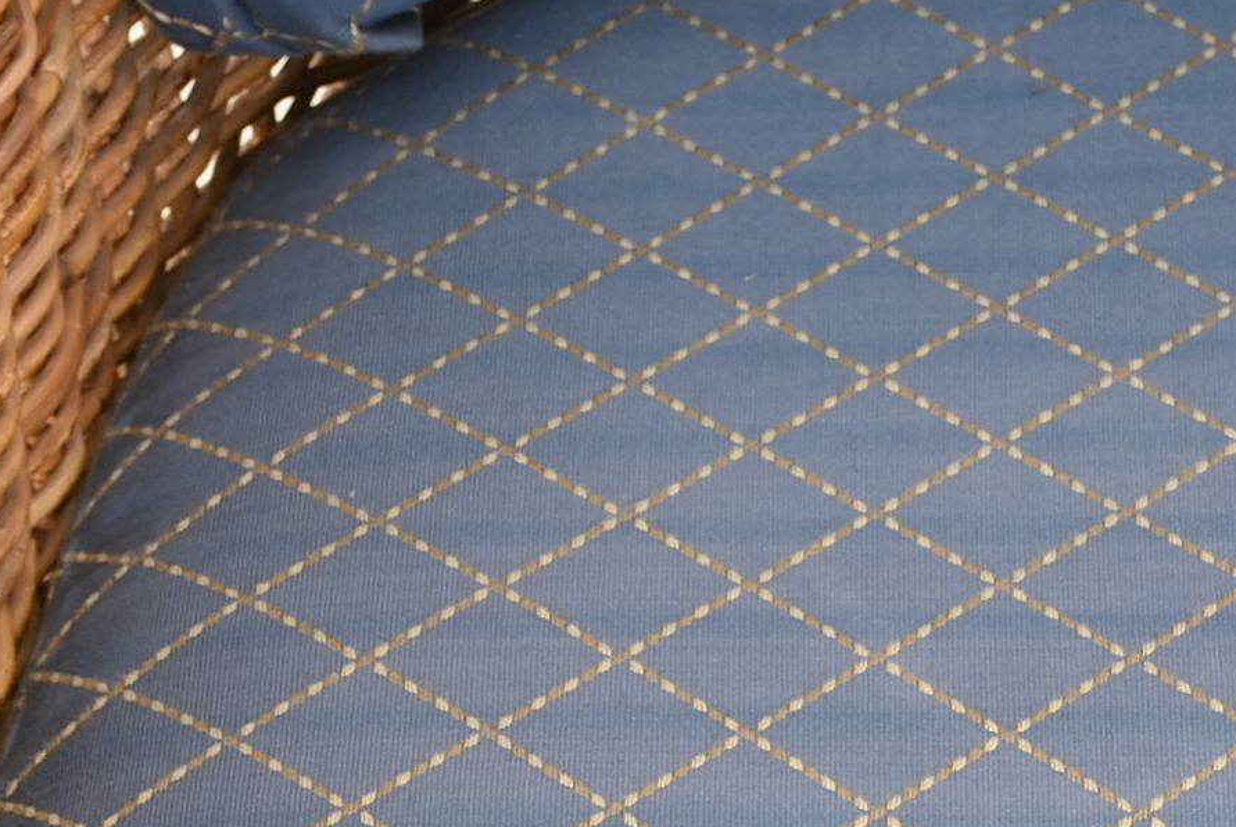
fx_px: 7790
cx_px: 1257
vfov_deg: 6.0
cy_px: 1152
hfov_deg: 9.0
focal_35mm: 227
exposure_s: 1/100
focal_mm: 45
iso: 200
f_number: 8
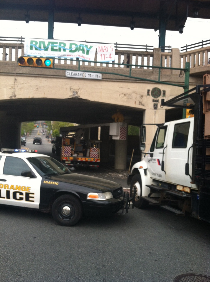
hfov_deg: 40.6
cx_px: 105
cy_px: 141
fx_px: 284
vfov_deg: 52.7
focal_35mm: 35
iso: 80
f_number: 2.8
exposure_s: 1/732
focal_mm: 3.85
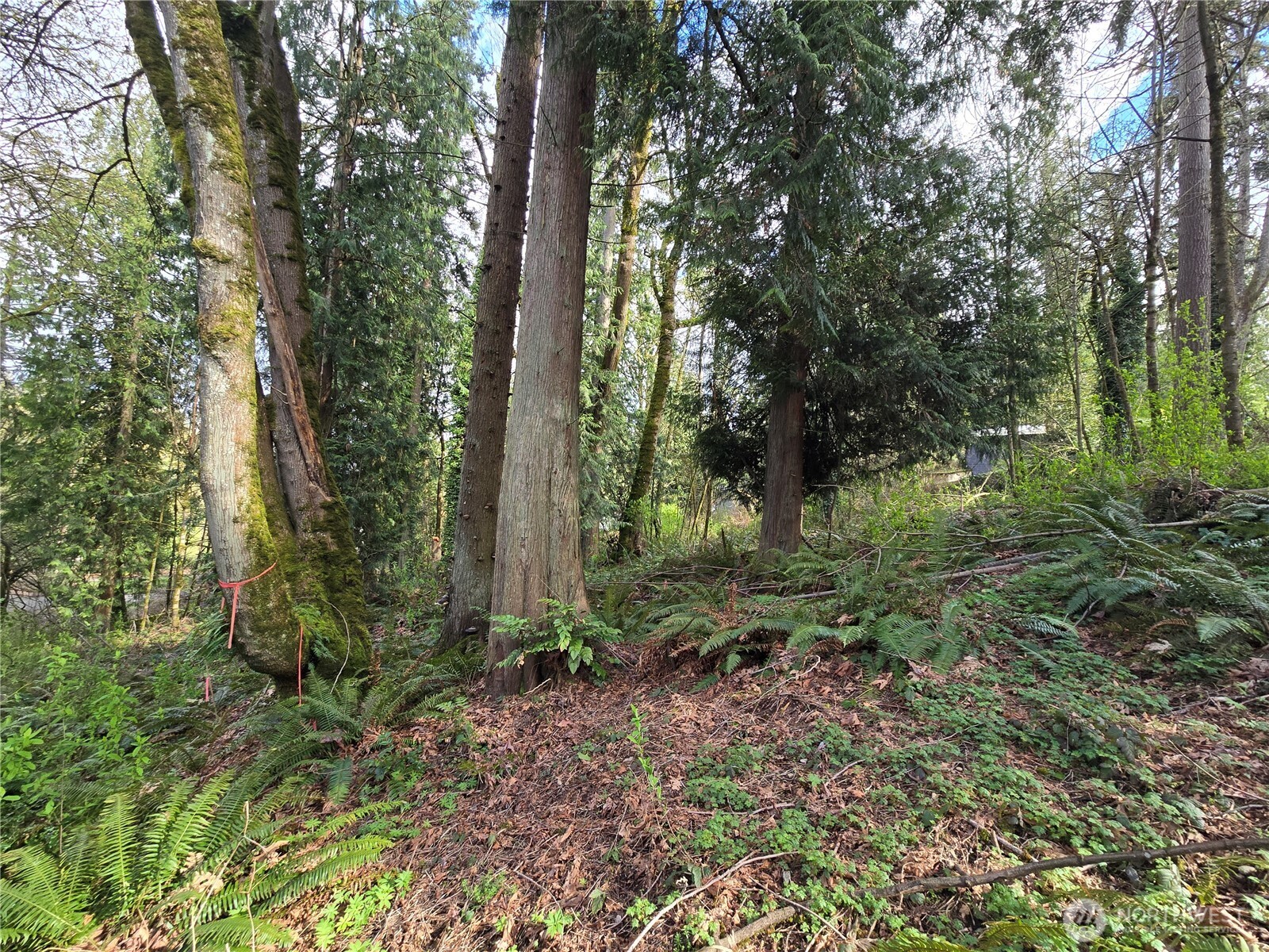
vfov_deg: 89.9
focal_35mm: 13
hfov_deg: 106.2
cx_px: 634
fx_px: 477
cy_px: 476
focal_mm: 2.2
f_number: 2.2
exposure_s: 1/168
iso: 50
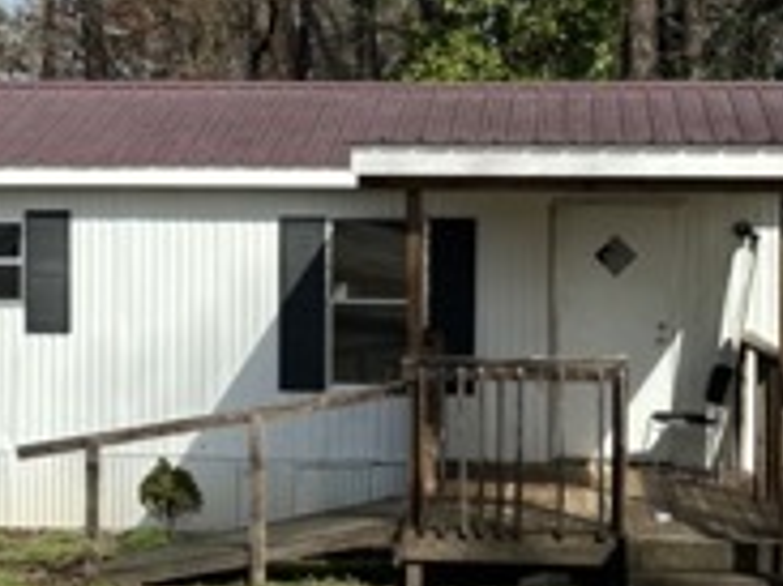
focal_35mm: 84
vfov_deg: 17.5
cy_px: 244
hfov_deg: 23.3
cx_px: 312
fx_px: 1899
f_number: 1.78
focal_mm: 6.86
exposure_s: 1/4184
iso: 80
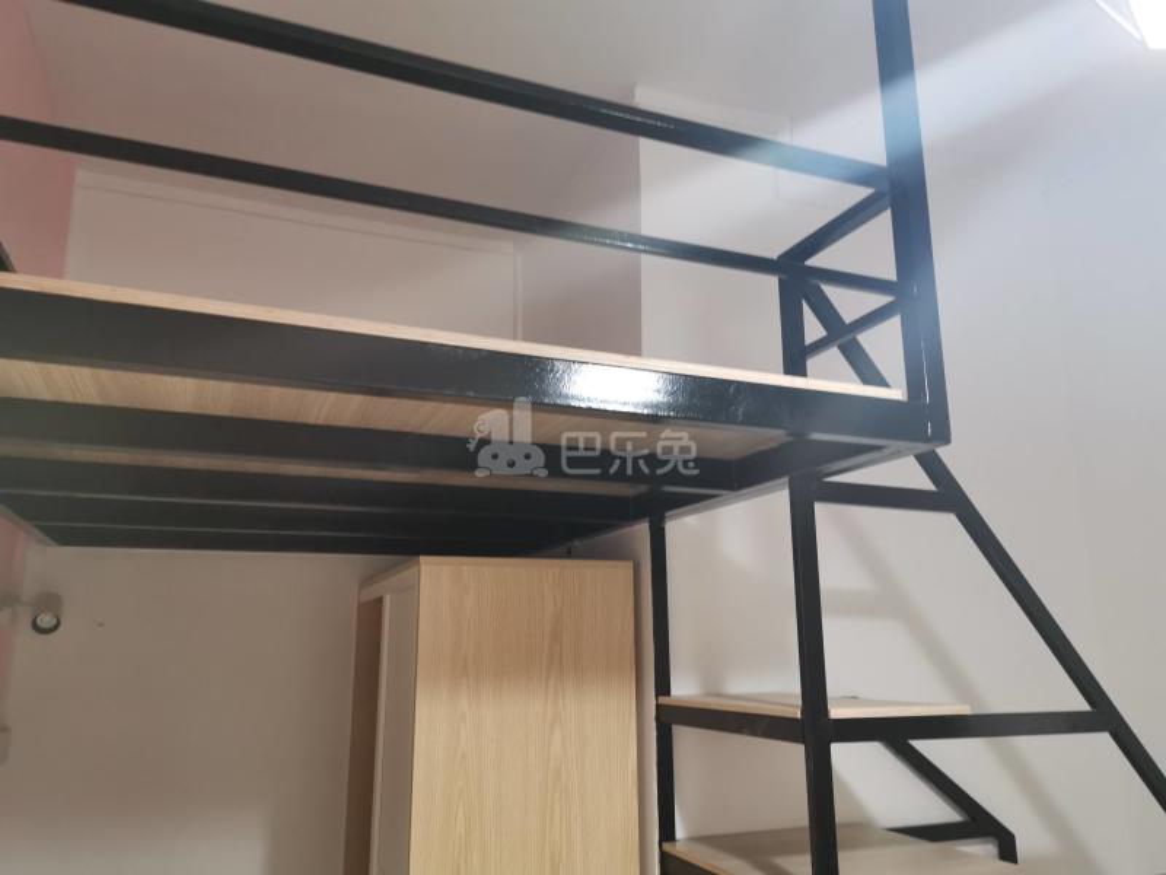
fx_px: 909
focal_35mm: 27
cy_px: 438
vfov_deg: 51.4
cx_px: 583
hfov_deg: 65.3
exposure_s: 1/33.3
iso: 250
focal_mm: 5.58
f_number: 1.8
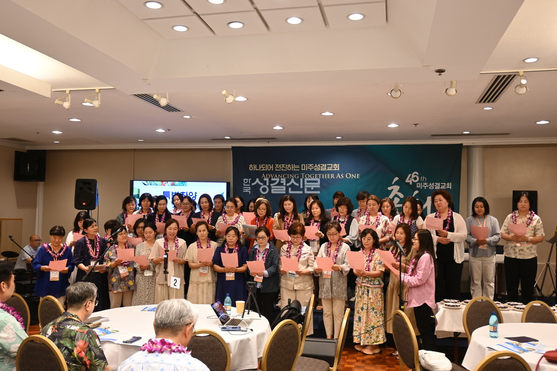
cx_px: 278
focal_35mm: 32
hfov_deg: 58.3
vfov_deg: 40.8
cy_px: 186
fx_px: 499
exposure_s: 1/30
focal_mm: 21.5
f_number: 4
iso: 560
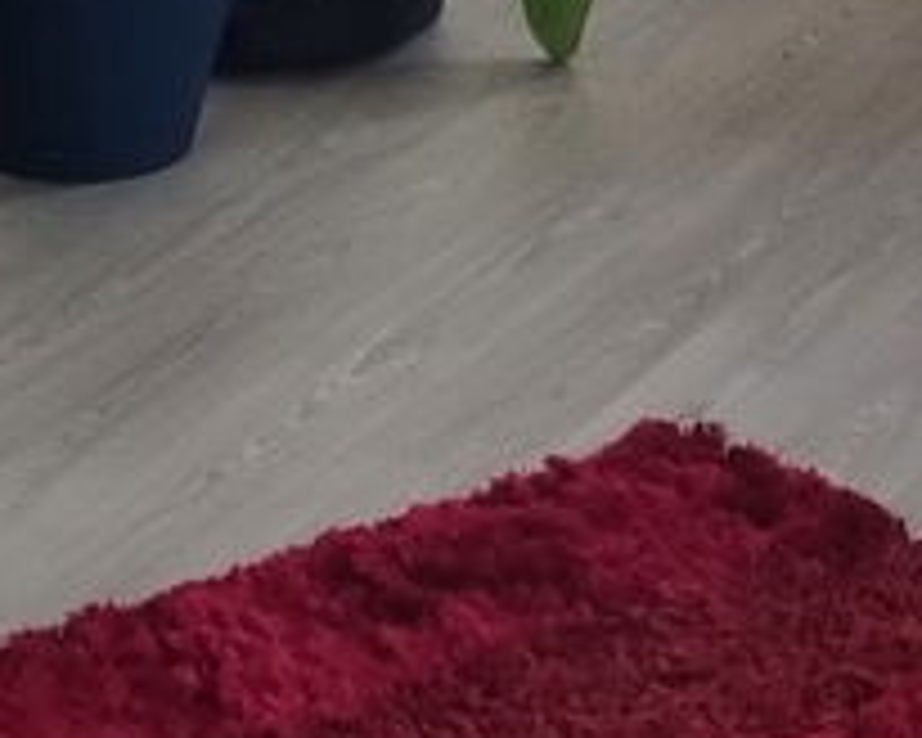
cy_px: -1364
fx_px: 5403
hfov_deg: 9.5
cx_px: 1286
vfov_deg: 7.1
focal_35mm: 198
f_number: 1.8
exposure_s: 1/50
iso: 160
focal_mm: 5.4
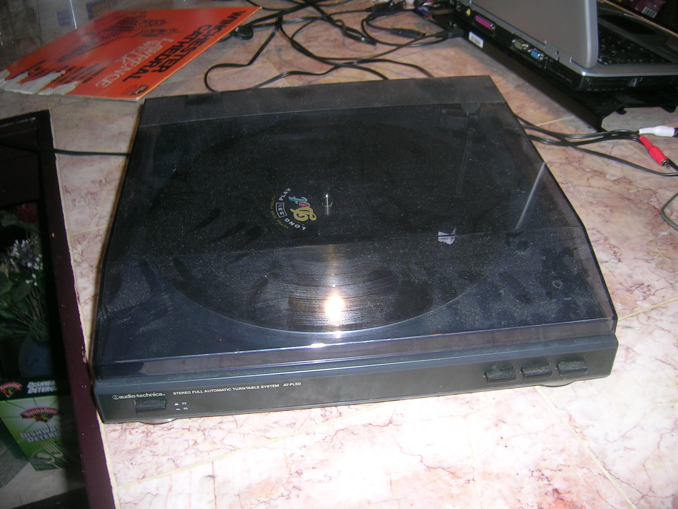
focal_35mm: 35
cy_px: 254
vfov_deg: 40.7
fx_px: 686
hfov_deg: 52.6
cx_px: 339
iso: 50
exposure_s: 1/60.1
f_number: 2.8
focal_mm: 5.4
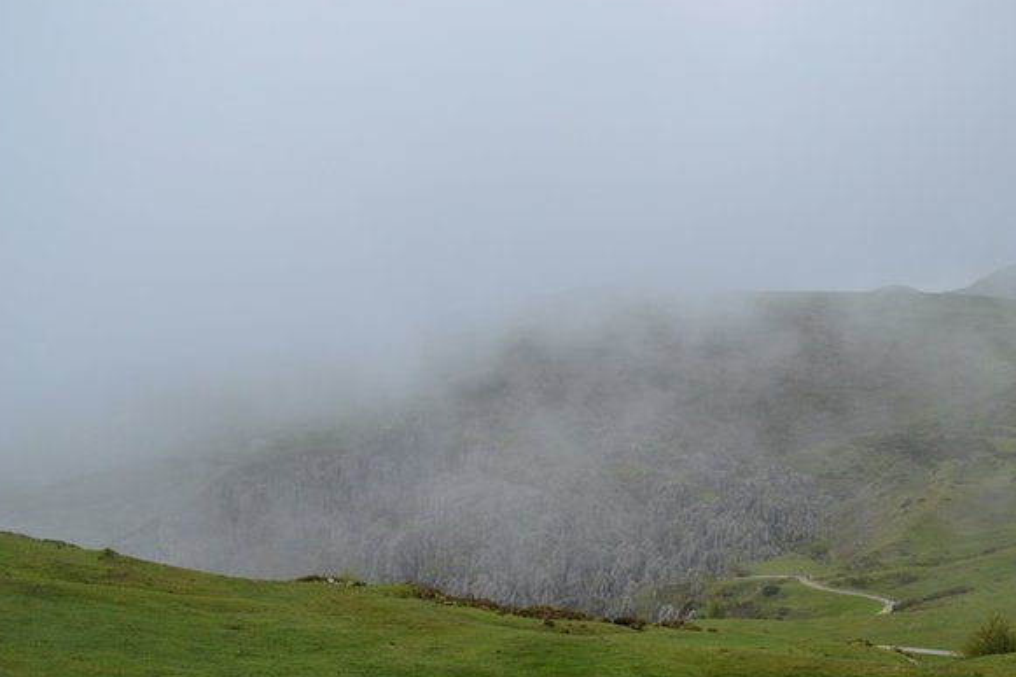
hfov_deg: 30.3
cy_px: 415
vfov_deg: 20.6
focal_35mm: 66
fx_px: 1862
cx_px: 685
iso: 400
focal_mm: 32
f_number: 5.6
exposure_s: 1/1600
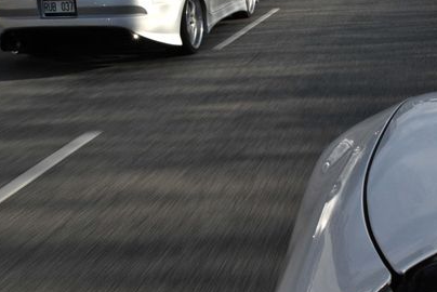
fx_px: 692
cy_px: 120
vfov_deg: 23.8
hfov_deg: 34.9
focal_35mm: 57
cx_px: 183
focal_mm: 24
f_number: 22
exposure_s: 1/100
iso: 400
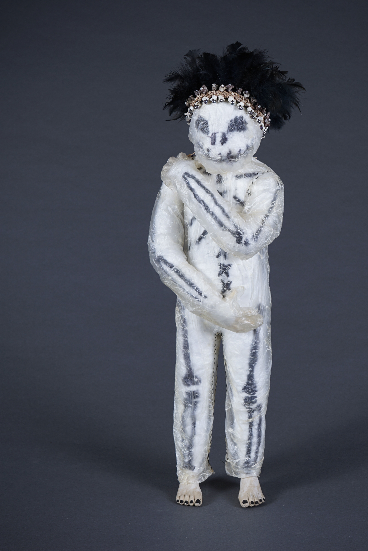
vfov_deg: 34.5
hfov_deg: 23.3
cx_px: 244
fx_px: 889
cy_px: 272
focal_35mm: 58
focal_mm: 38
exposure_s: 1/160
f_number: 7.1
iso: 100
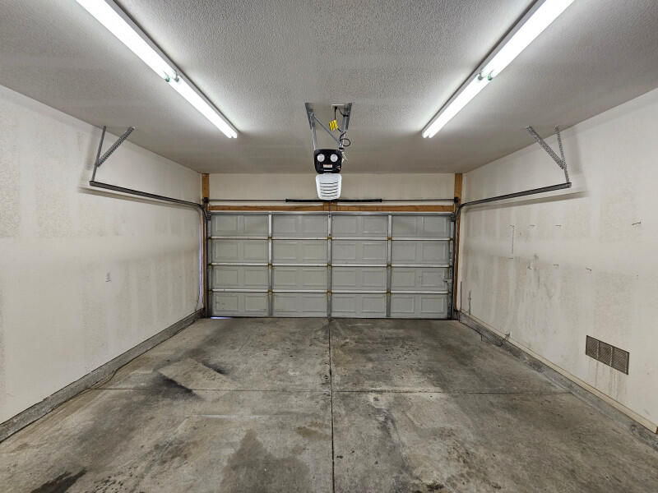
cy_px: 246
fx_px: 247
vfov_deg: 89.9
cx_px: 329
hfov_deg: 106.2
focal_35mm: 13
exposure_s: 1/60
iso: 200
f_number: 2.2
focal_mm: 2.2
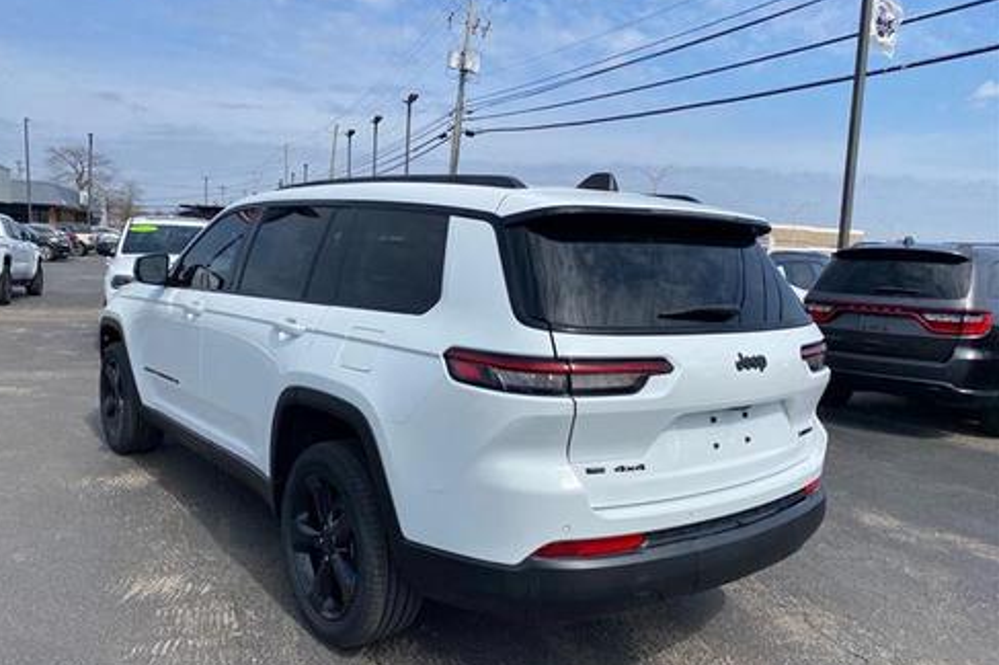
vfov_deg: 46.3
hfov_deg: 65.5
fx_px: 776
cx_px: 484
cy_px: 357
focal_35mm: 28
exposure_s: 1/4444
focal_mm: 4.25
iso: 32
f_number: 1.8
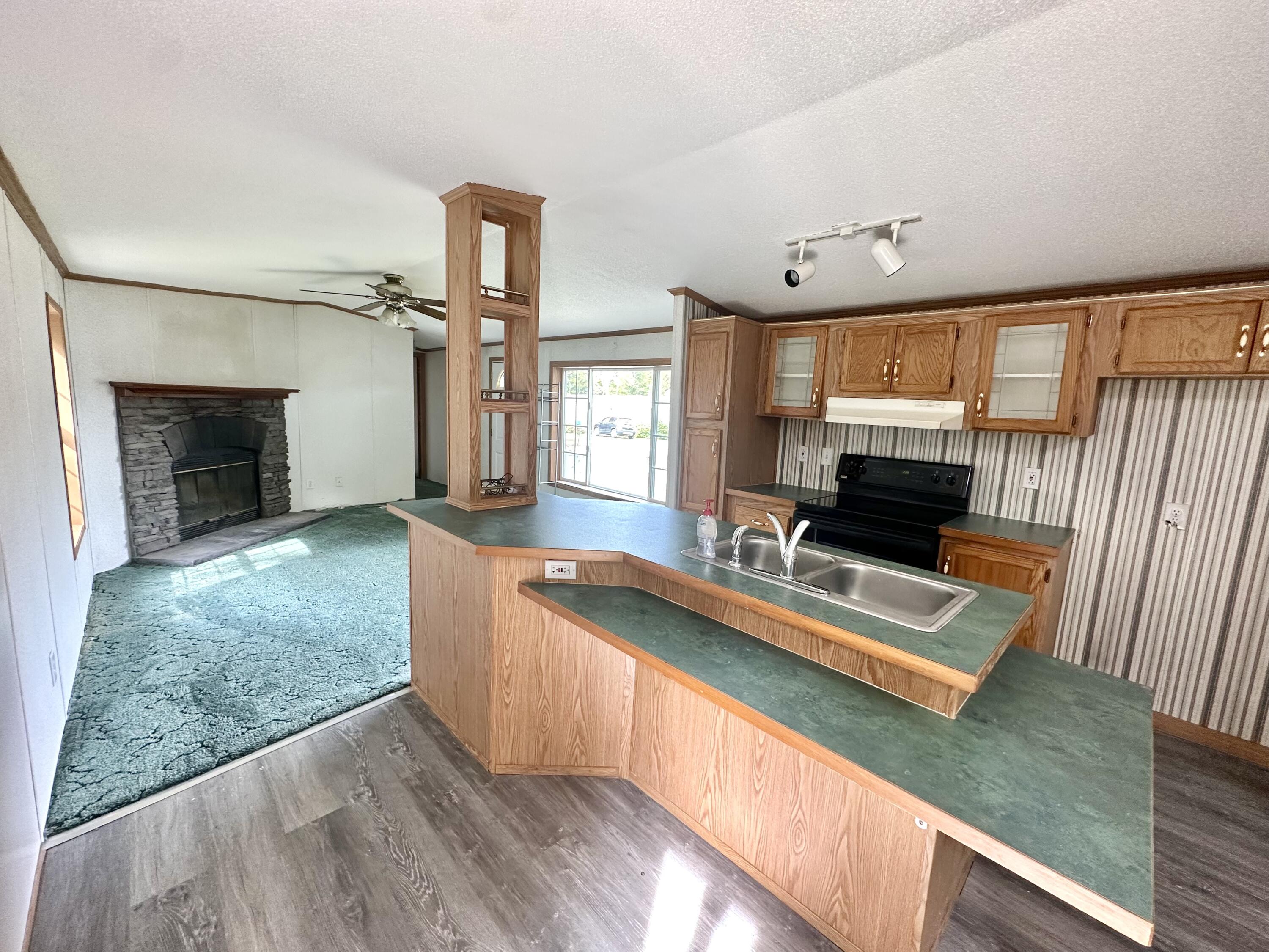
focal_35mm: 14
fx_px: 513
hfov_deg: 102.1
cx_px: 634
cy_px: 476
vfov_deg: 85.7
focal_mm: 2.22
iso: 200
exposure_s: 1/99
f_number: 2.2
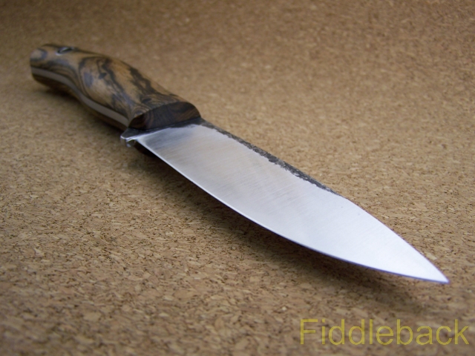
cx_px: 238
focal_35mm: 38
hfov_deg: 49.0
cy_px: 178
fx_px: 521
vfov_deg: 37.7
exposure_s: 1/350
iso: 80
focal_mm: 6.3
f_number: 2.8
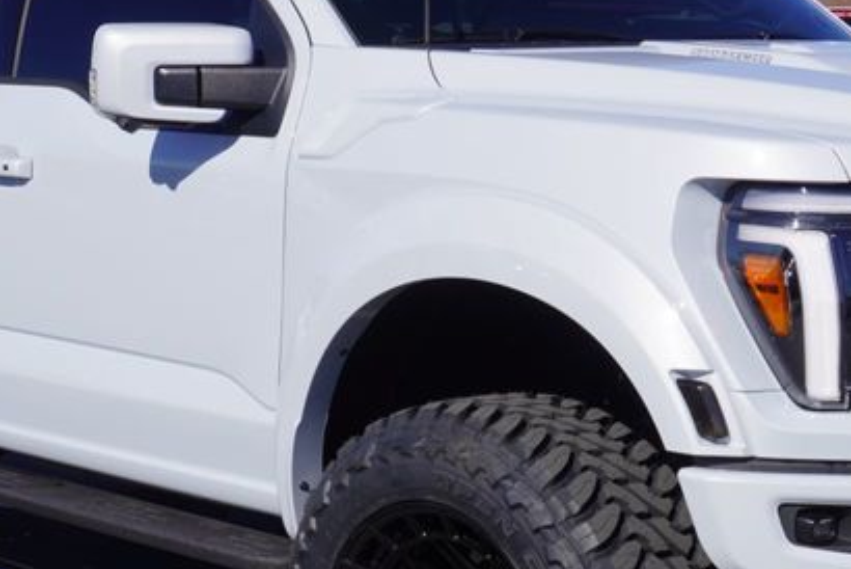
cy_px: 382
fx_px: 2129
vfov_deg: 15.2
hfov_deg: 22.6
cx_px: 448
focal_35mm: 90
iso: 100
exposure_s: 1/200
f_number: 11
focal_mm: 24
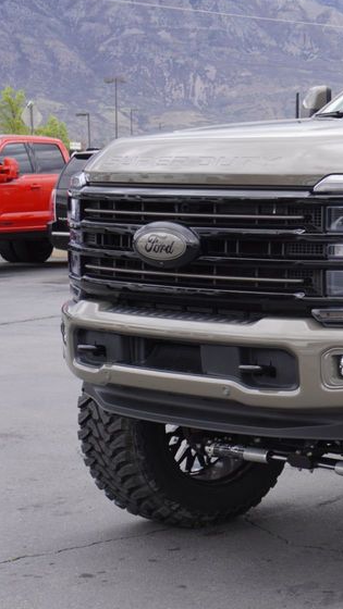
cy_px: 320
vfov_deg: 23.2
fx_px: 1488
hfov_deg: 12.4
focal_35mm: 92
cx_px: 539
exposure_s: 1/125
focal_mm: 32
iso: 100
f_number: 7.1
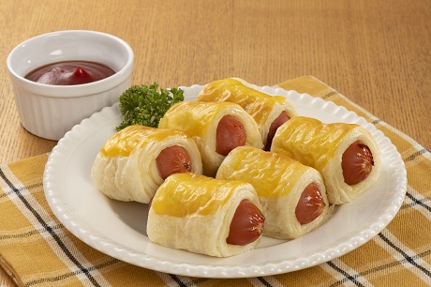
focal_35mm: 105
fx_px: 1256
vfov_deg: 13.0
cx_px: 216
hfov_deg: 19.5
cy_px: 144
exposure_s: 1/100
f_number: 25
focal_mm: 105
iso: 100
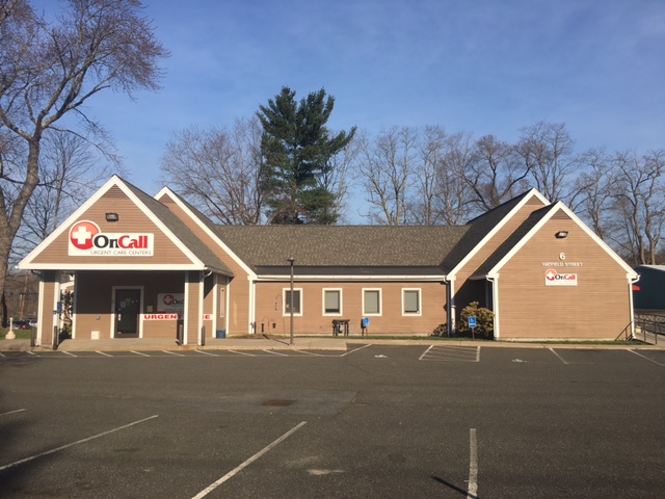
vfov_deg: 48.2
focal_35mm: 29
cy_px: 250
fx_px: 557
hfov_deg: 61.7
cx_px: 332
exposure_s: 1/1672
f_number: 2.2
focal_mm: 4.15
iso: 25
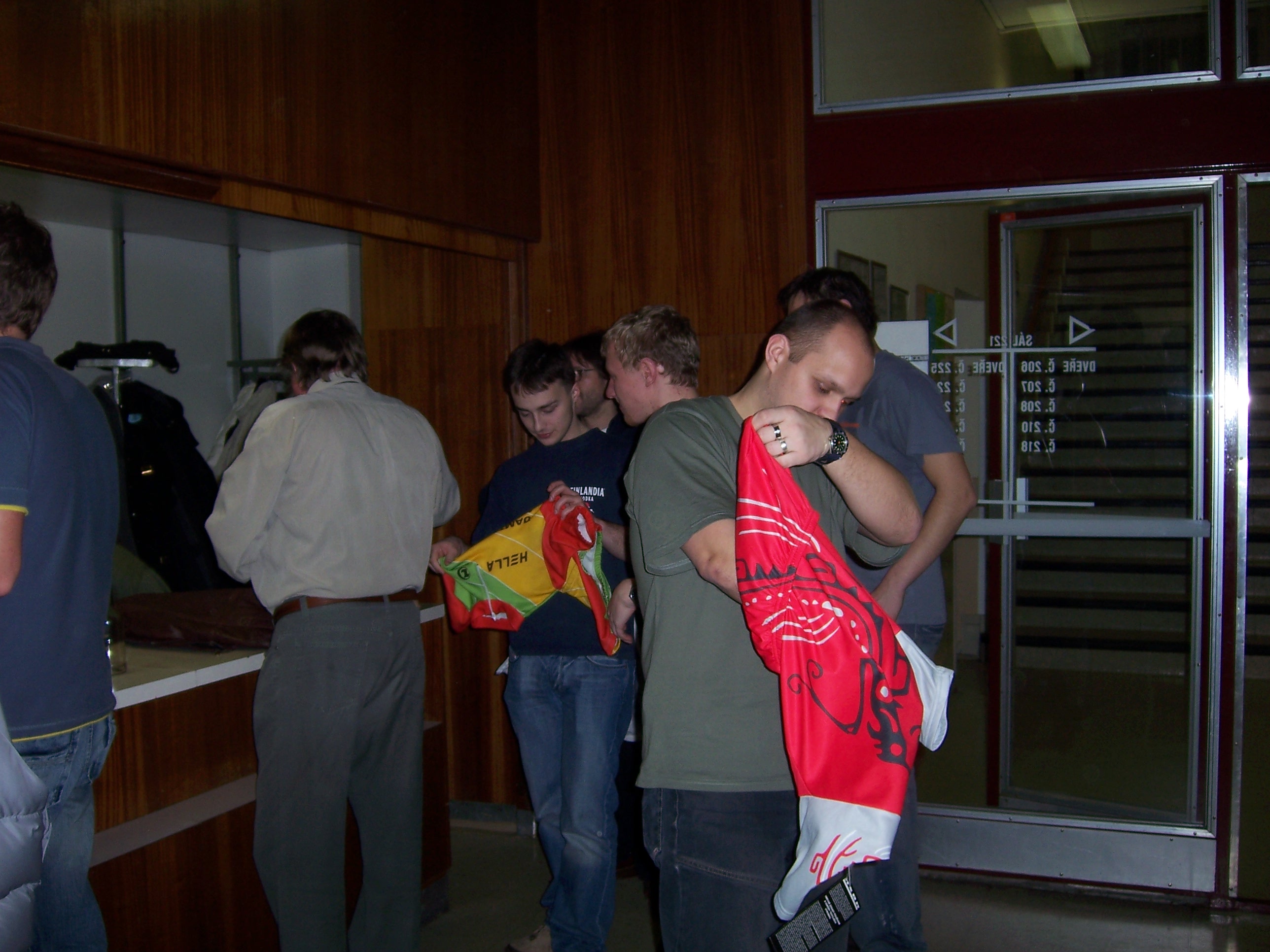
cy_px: 476
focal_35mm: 36
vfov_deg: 39.7
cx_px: 635
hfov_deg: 51.4
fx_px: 1321
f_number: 2.8
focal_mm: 6.2
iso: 80
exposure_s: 1/60
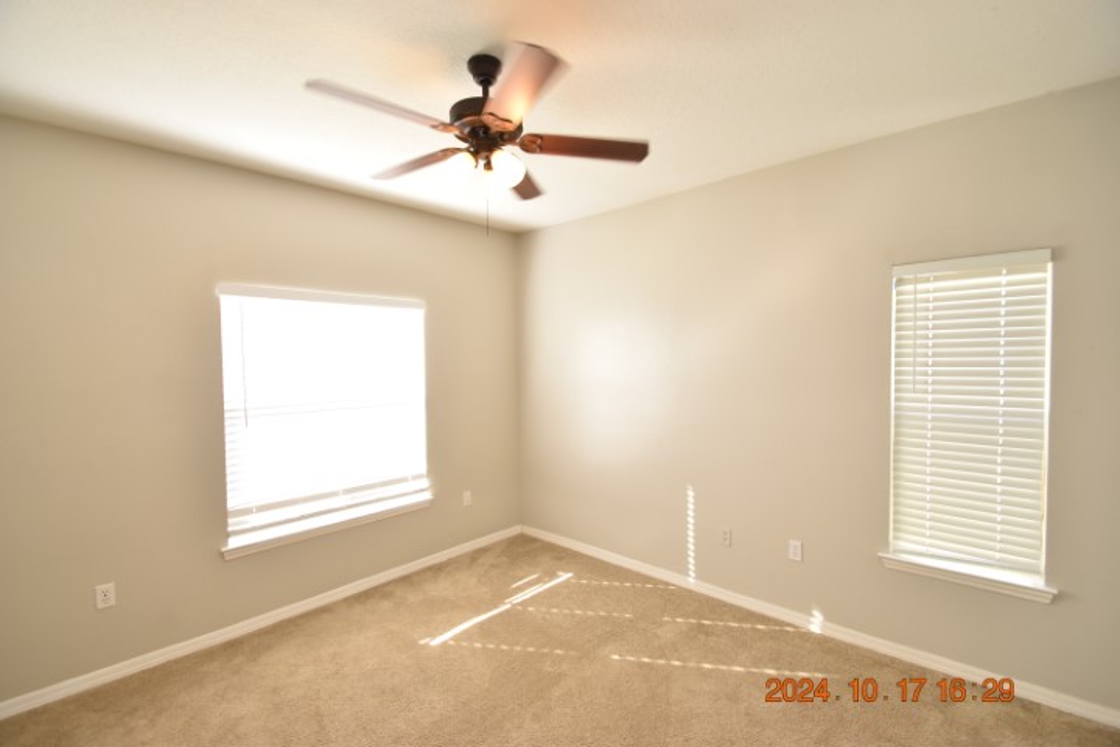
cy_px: 374
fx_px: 467
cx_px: 560
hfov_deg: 100.4
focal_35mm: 15
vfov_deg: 77.3
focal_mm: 10
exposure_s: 1/125
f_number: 5.6
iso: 720
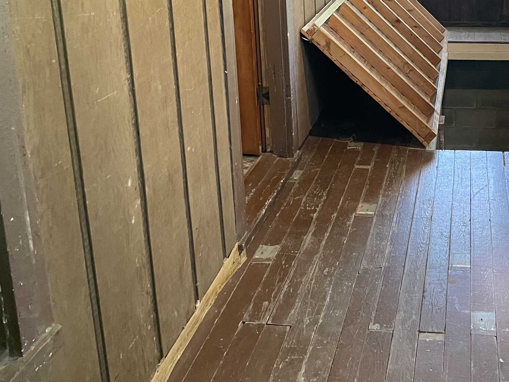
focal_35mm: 52
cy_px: 92
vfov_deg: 27.6
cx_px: 406
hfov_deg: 35.6
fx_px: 765
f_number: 1.6
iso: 320
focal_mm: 4.2
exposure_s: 1/60
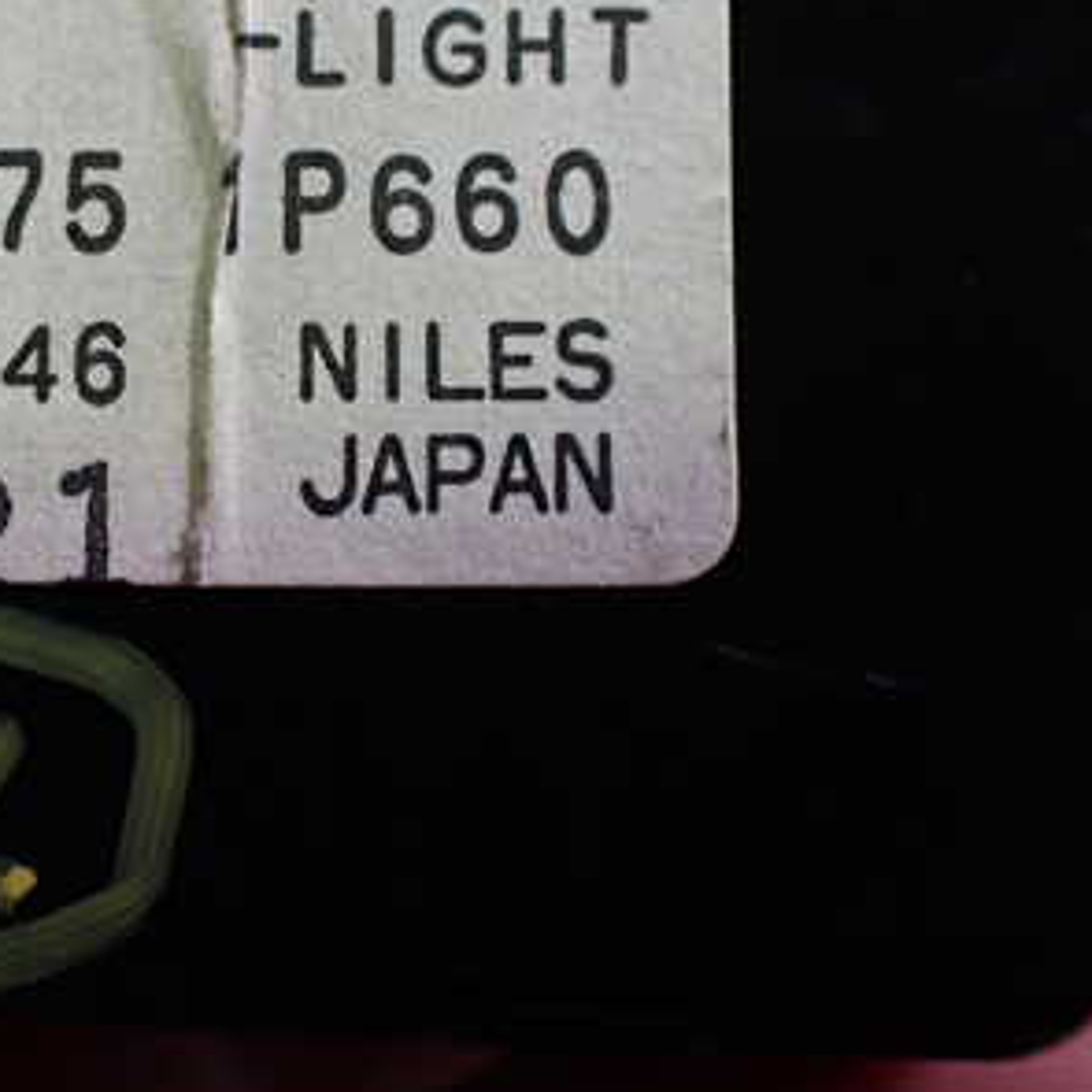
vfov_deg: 31.4
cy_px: 378
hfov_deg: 30.4
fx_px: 1927
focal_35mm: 54
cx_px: 141
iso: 400
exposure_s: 1/125
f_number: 2.3
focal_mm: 5.4
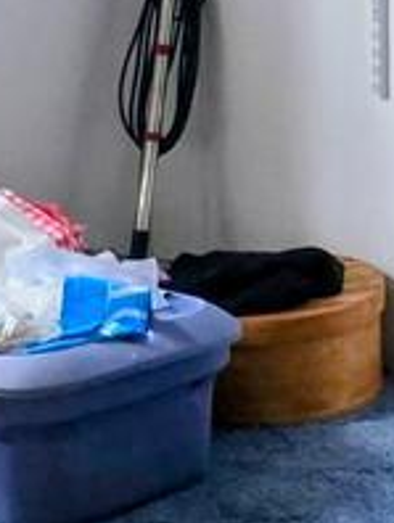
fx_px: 2696
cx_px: 598
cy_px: -272
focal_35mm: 178
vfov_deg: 10.7
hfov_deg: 8.2
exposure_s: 1/60
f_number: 1.7
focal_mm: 6.3
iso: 1000
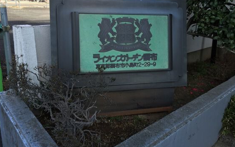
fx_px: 211
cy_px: 55
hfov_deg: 58.1
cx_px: 121
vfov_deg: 38.1
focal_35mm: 33
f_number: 2.2
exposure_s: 1/250
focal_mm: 4.15
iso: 32
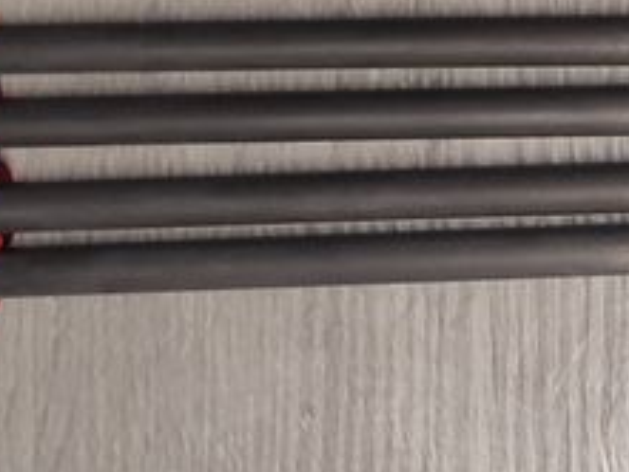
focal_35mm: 113
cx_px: 879
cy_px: 293
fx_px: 2054
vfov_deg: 13.1
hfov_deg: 16.2
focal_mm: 5.95
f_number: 1.89
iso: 270
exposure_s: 1/50
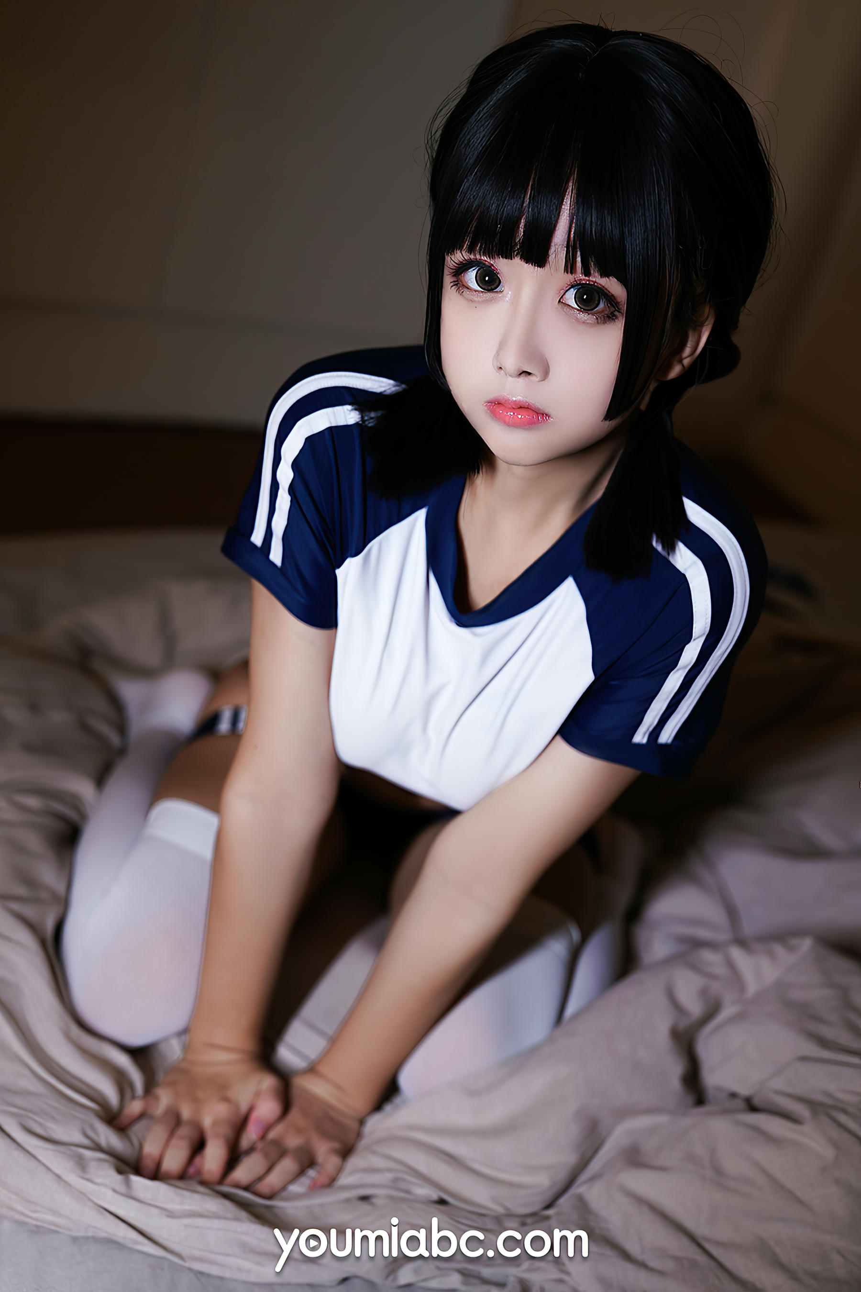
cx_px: 430
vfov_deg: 39.6
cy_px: 646
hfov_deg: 27.0
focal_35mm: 50
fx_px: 1794
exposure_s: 1/100
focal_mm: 50
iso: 640
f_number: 2.5
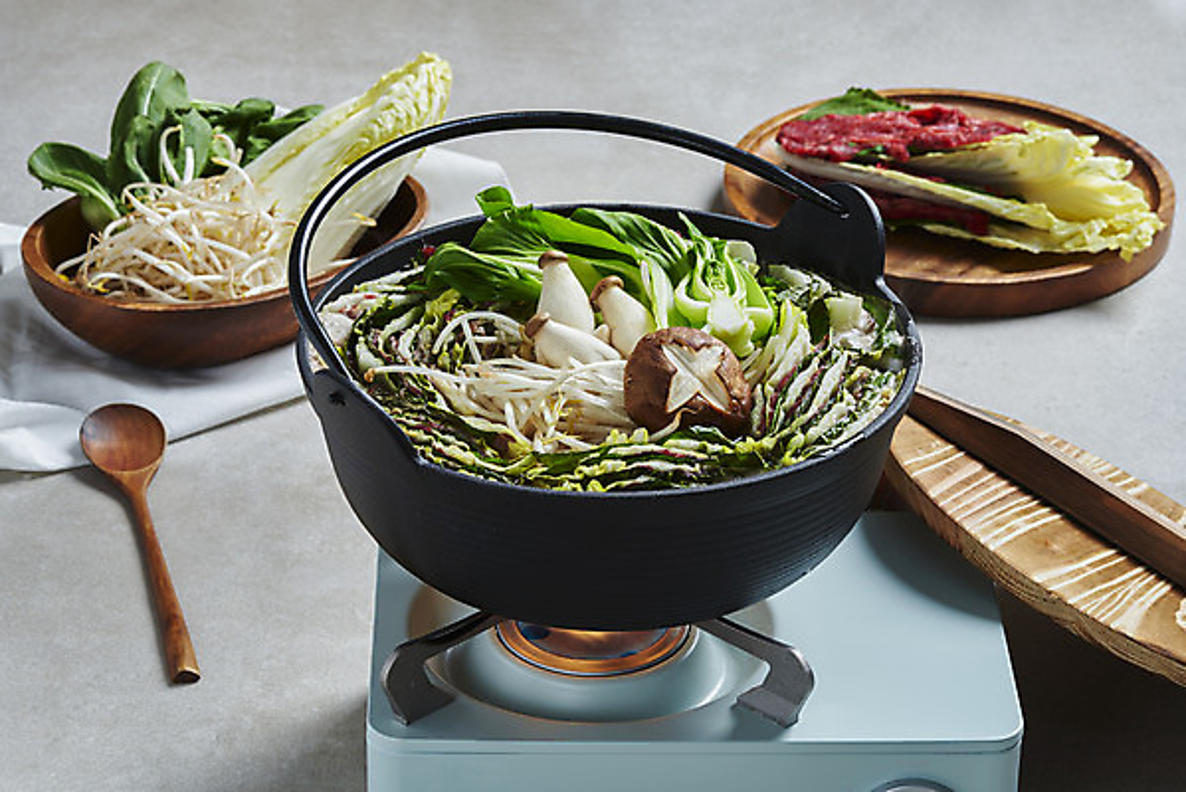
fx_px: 3461
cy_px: 396
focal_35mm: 105
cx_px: 593
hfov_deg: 19.4
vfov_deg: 13.1
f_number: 20
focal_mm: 105
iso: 100
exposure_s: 1/1.3
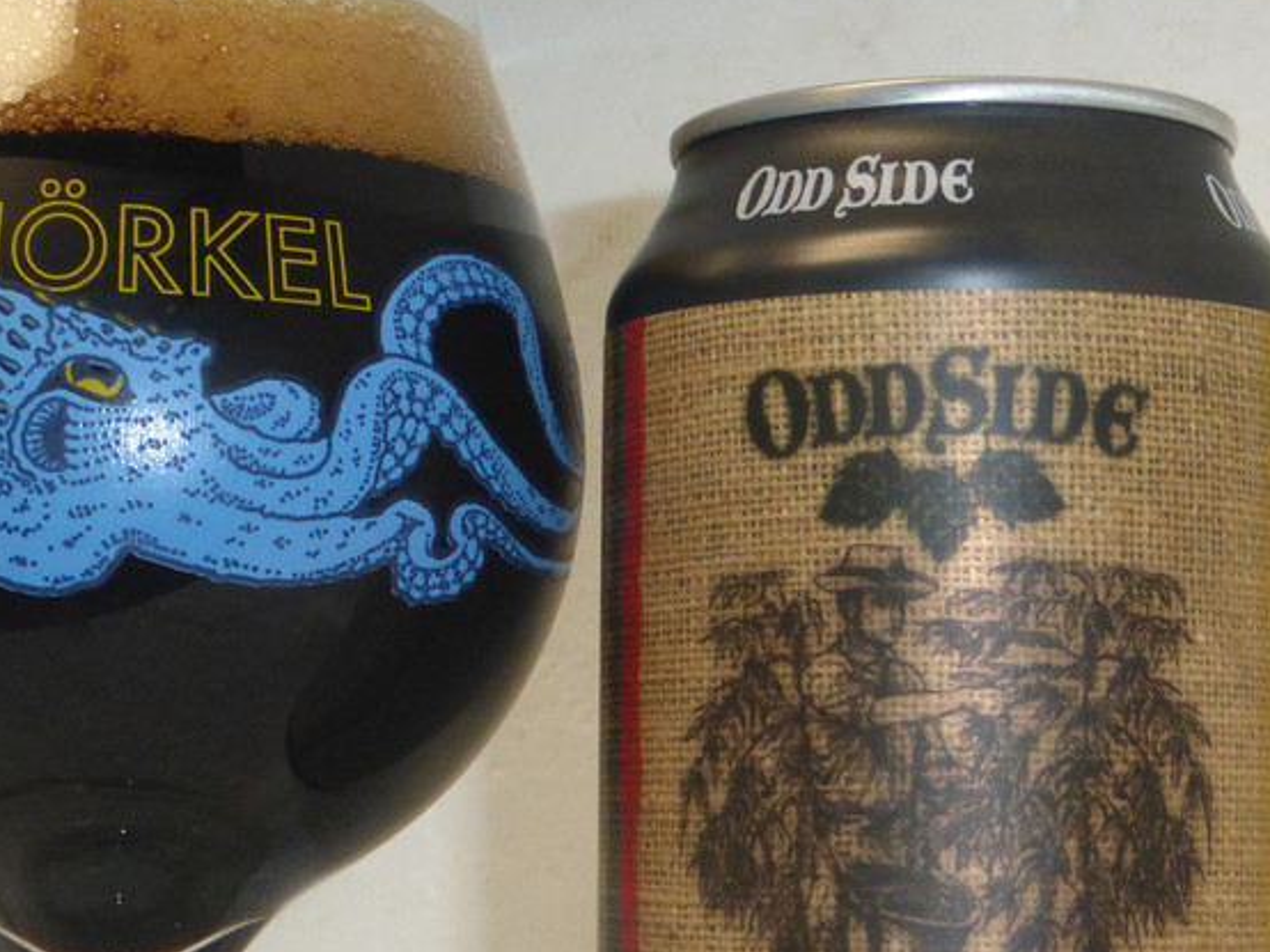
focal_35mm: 79
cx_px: 370
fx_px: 2897
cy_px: 665
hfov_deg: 24.5
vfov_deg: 18.6
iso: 400
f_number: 3.9
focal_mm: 7.4
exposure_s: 1/60
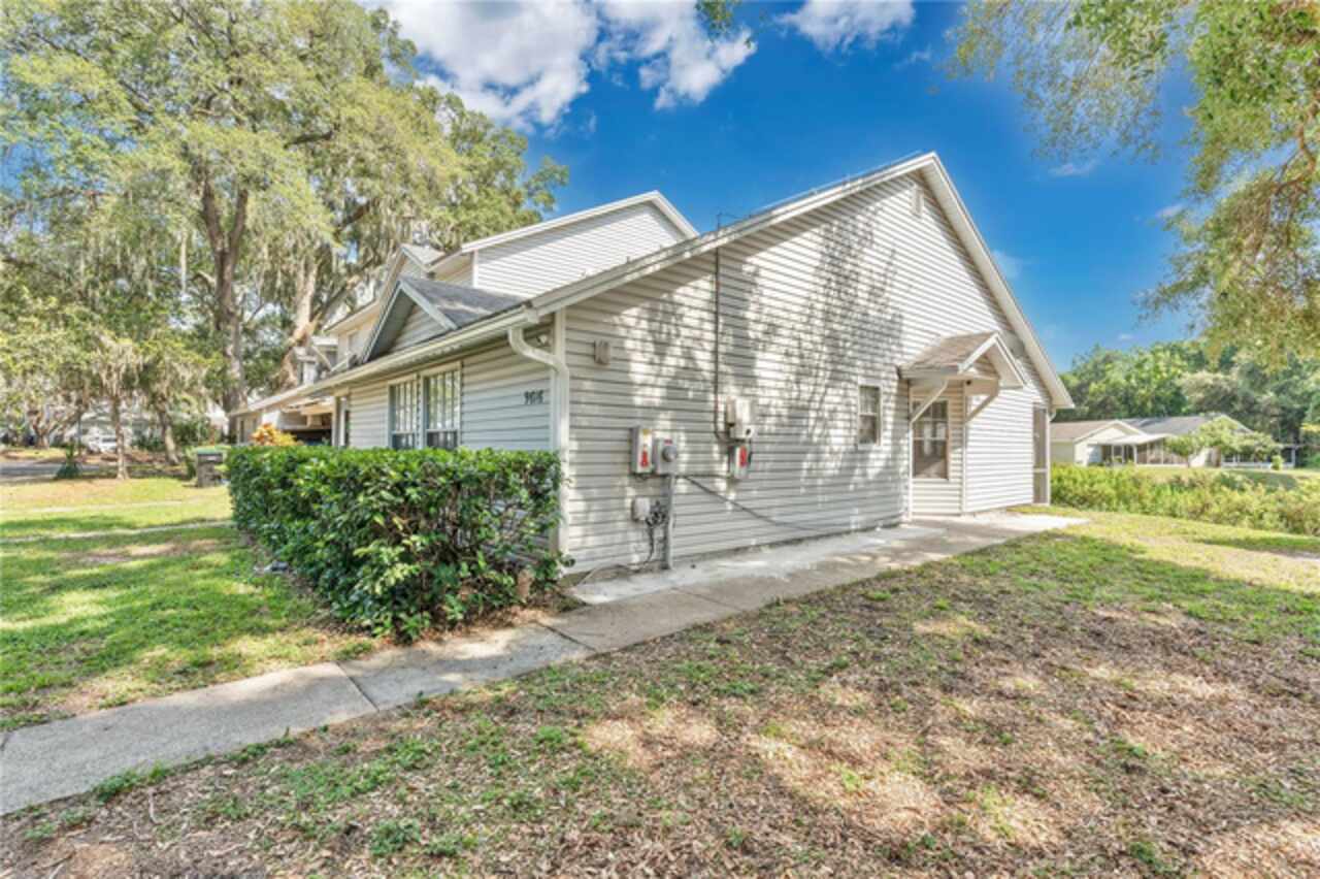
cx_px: 660
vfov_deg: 73.7
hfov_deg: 96.8
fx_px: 586
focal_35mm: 16
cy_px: 440
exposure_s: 1/100
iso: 100
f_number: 8
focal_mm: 16
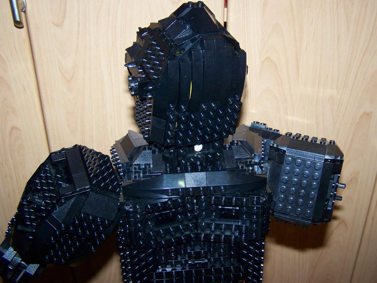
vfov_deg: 36.8
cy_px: 139
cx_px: 192
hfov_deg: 47.9
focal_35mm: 39
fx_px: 425
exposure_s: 1/30
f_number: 2.8
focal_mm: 6.3
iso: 200
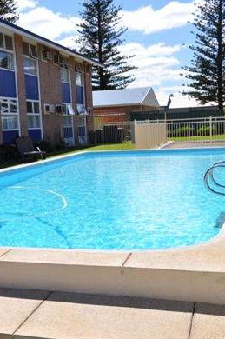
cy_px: 176
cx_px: 89
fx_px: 451
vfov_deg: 41.2
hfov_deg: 27.9
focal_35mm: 48
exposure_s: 1/400
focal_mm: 26
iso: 200
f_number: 10
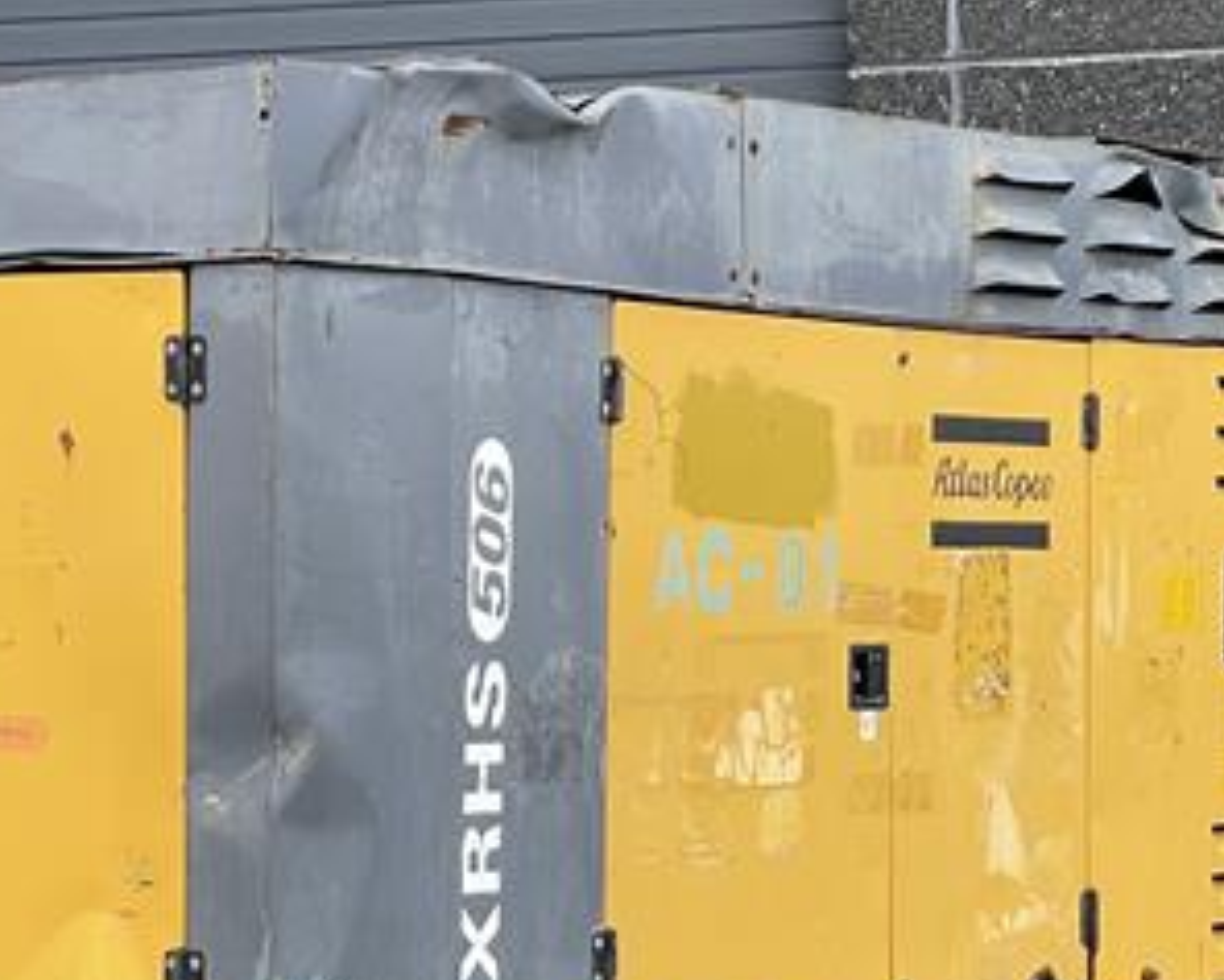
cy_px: 893
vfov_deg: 9.1
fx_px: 6124
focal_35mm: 169
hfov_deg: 11.3
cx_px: 87
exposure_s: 1/99
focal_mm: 7.5
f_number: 2.2
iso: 32
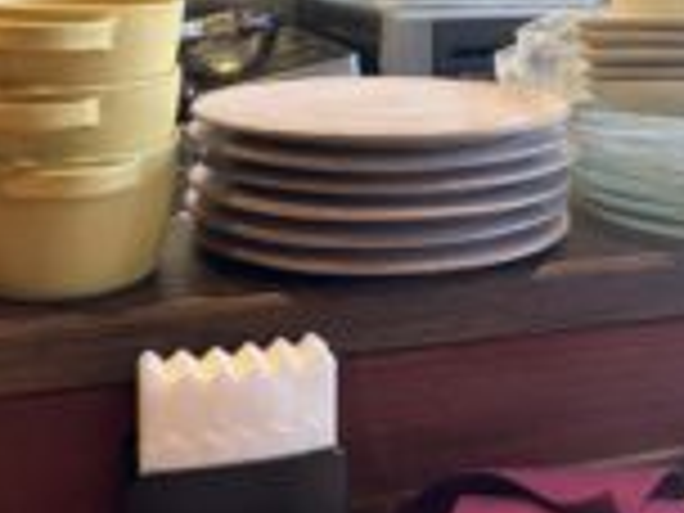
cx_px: 441
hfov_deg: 33.6
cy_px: -54
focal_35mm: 57
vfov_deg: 24.0
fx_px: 1126
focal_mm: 6.86
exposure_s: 1/120
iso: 125
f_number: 1.78
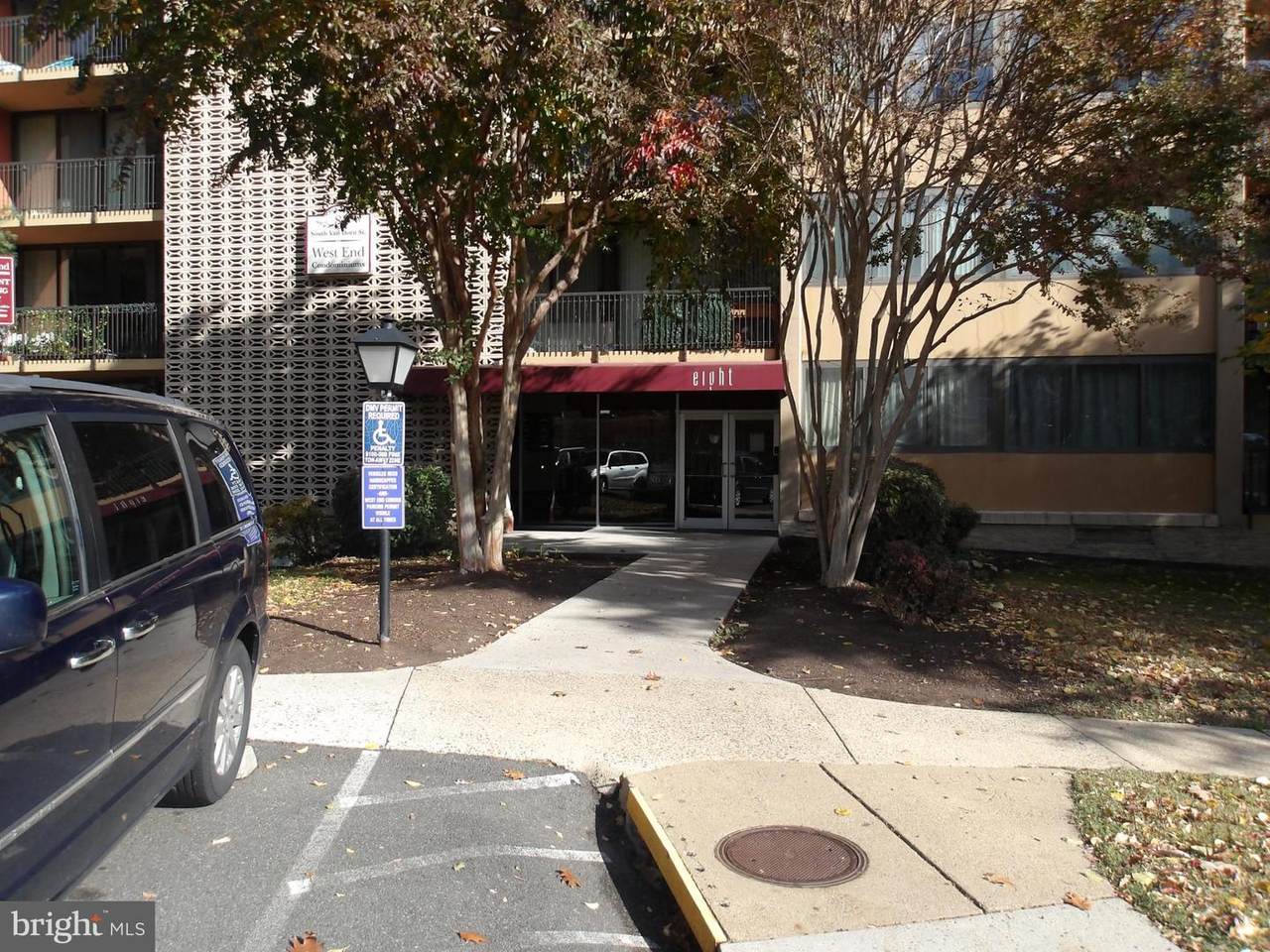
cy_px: 476
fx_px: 991
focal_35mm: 27
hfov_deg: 65.3
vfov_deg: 51.4
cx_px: 635
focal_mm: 4.9
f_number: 3
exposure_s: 1/736
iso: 100
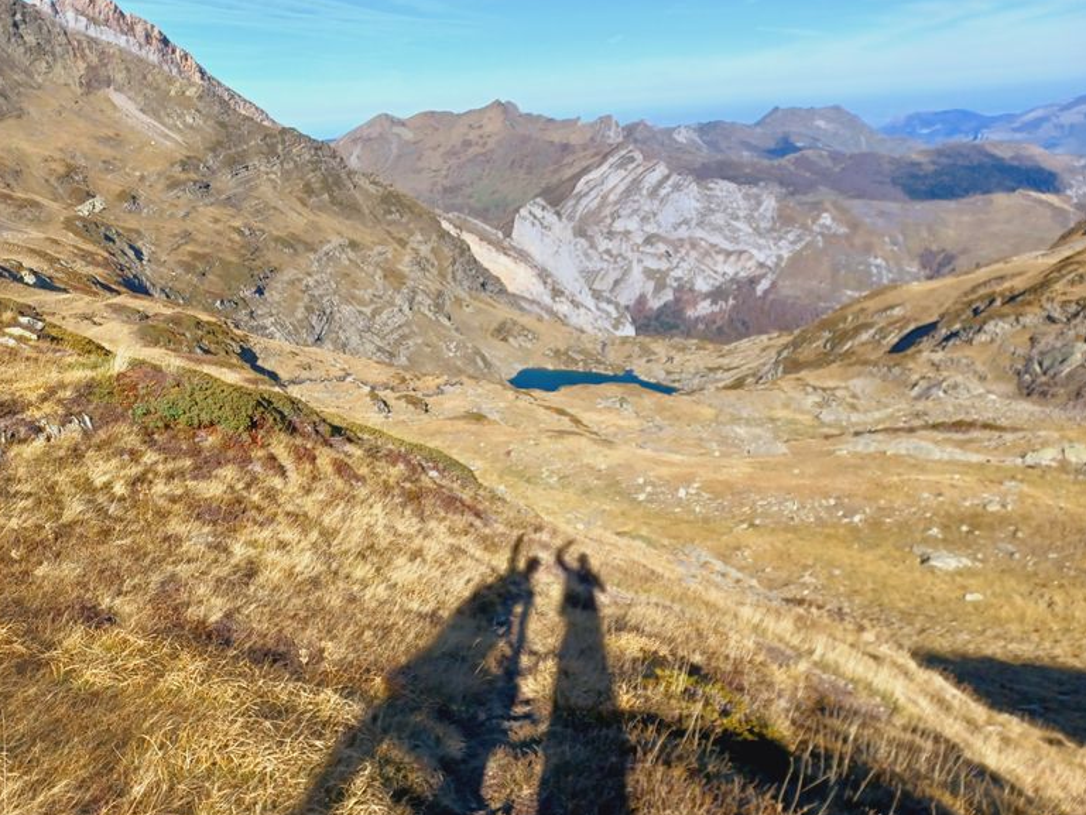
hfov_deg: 67.3
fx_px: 816
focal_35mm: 26
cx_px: 551
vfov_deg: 53.1
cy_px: 420
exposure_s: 1/461
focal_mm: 4.6
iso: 32
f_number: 1.8
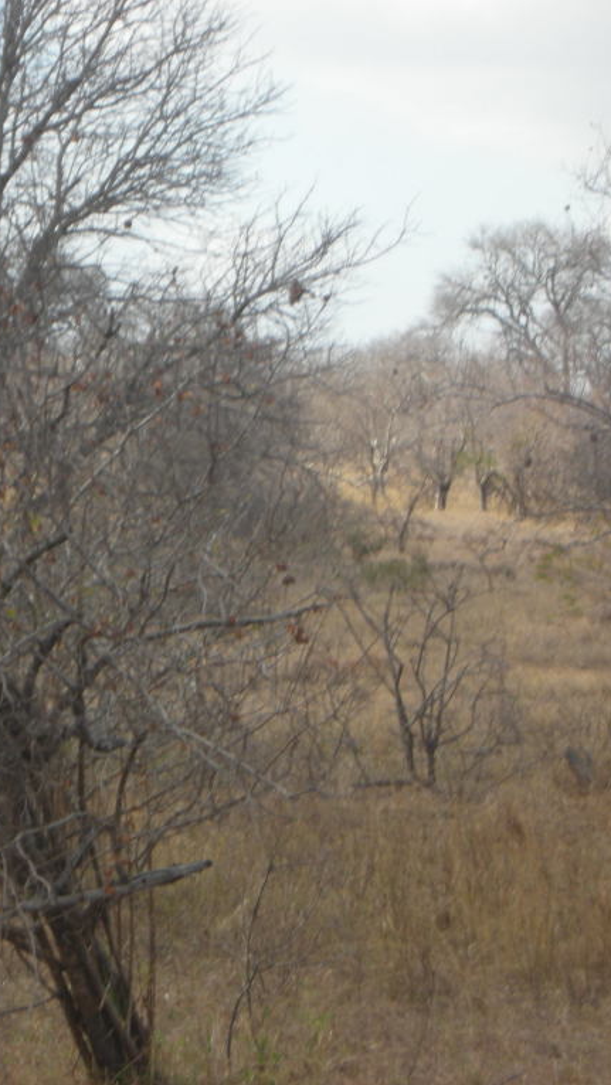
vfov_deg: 14.1
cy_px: 542
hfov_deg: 7.9
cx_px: -65
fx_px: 4406
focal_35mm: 153
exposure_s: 1/114
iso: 50
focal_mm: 17.4
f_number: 5.4
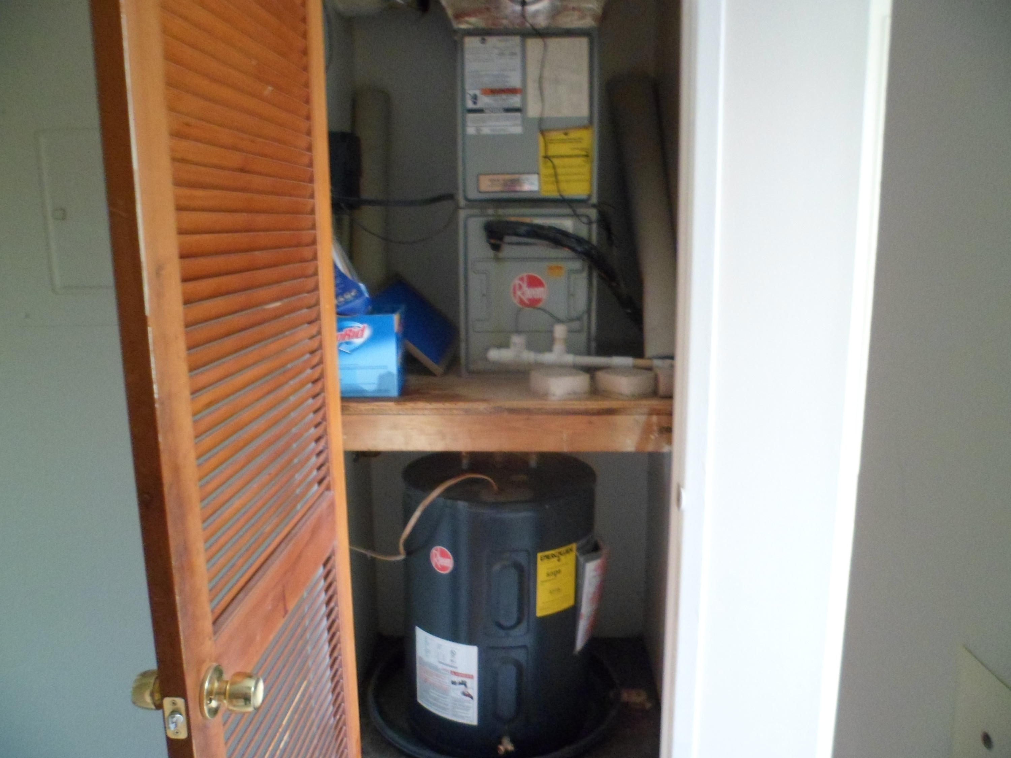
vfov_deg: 53.1
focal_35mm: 26
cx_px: 506
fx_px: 759
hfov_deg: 67.3
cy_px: 379
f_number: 3.3
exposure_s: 1/20
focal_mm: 4.9
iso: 400
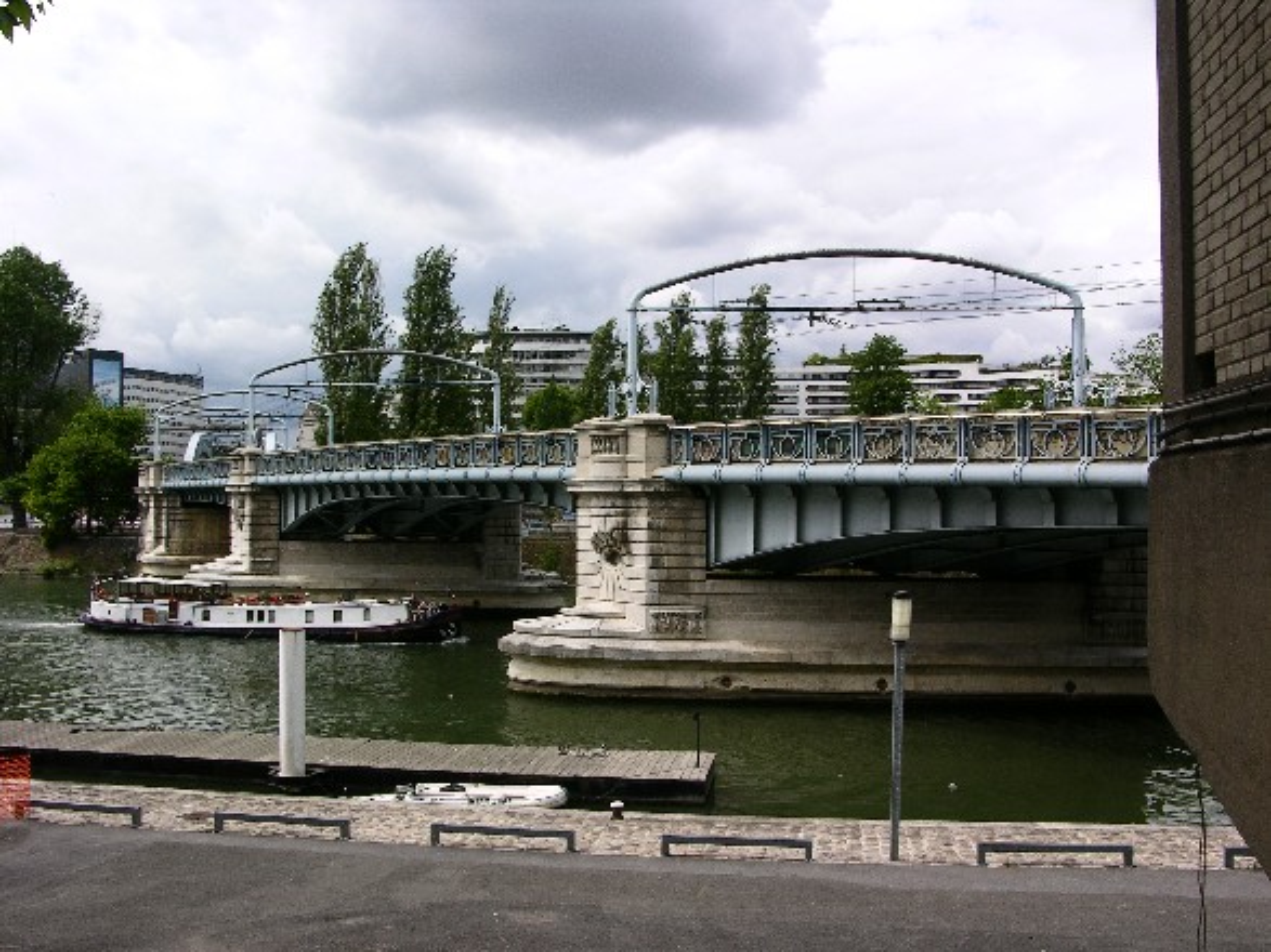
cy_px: 476
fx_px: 1285
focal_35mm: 35
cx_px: 636
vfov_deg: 40.7
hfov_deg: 52.6
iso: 50
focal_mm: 8.9
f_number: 8
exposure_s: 1/154
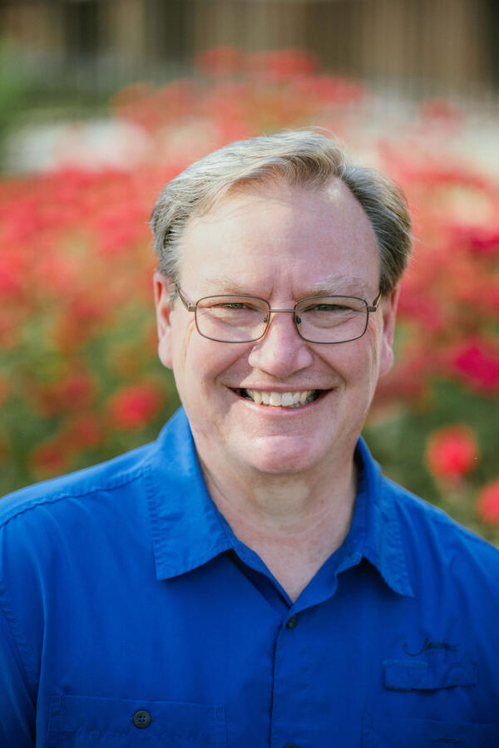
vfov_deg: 14.2
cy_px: 374
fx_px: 3015
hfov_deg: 9.5
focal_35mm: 145
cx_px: 250
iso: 400
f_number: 2.8
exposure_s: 1/2000
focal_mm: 145
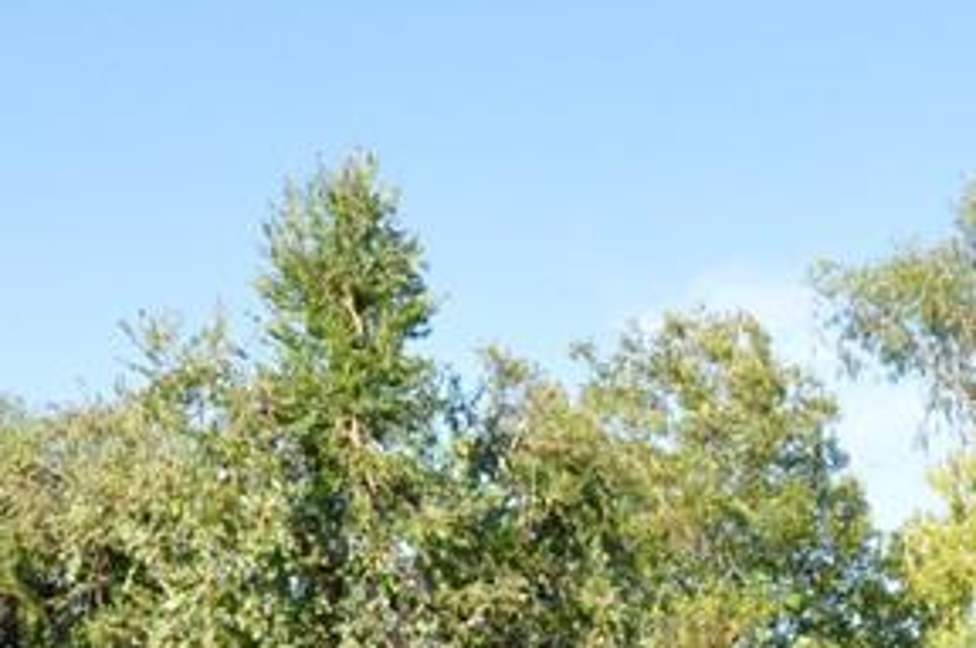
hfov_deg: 29.4
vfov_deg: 17.7
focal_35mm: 64
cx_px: 976
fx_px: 1732
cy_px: 1106
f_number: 7.1
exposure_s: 1/2000
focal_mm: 12
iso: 2000
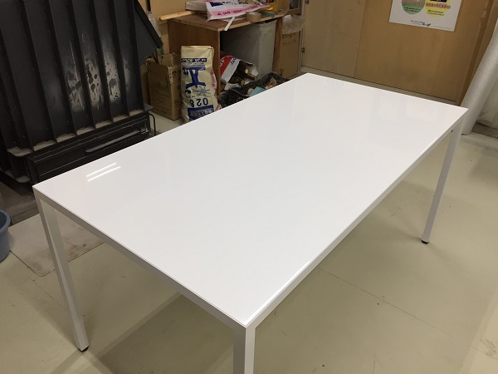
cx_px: 249
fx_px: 417
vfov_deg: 48.2
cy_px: 187
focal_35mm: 29
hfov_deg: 61.7
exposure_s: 1/40
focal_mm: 4.15
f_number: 2.2
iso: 32
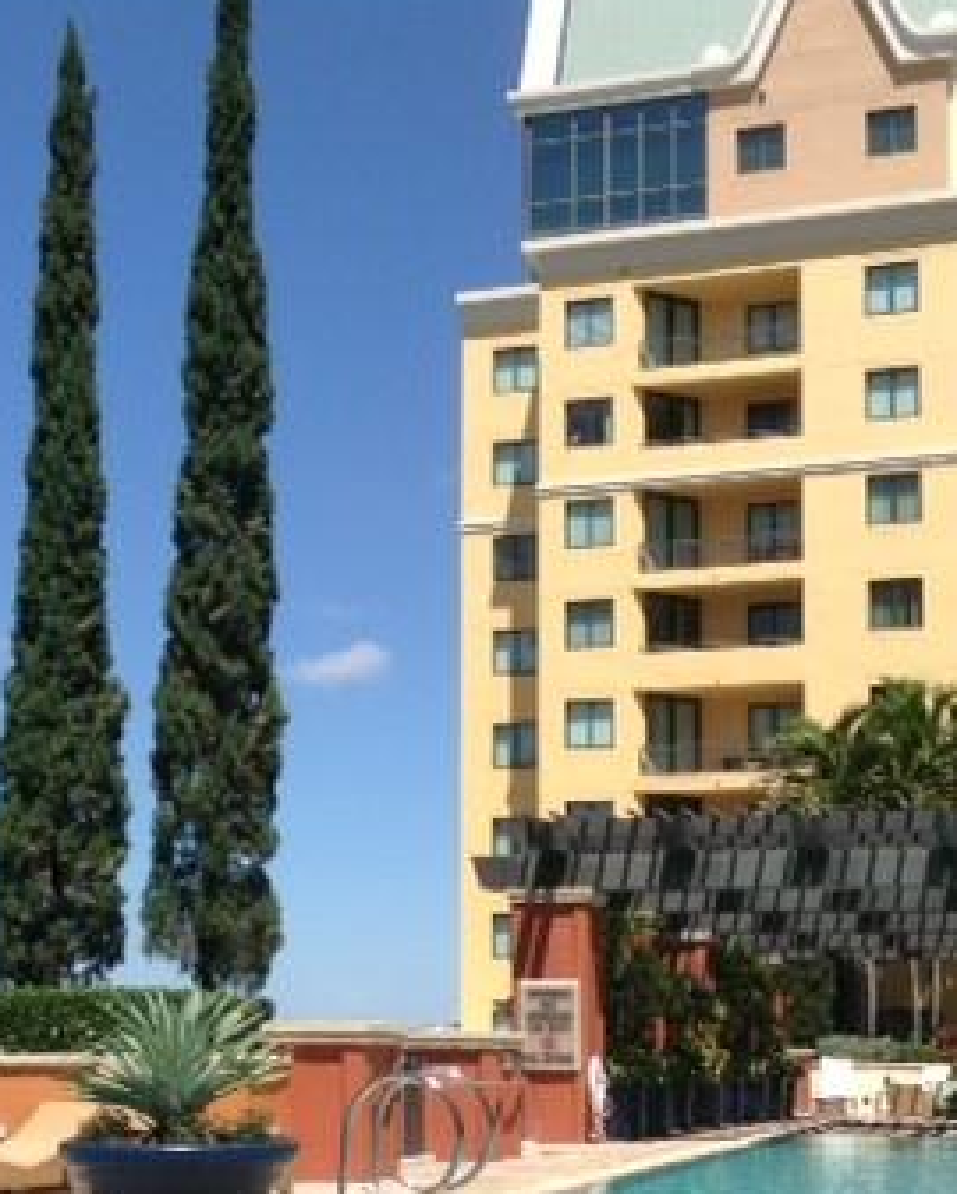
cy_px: 818
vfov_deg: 30.7
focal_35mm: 61
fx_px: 2158
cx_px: 408
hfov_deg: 25.0
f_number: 2.4
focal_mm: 3.3
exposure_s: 1/1524
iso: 32
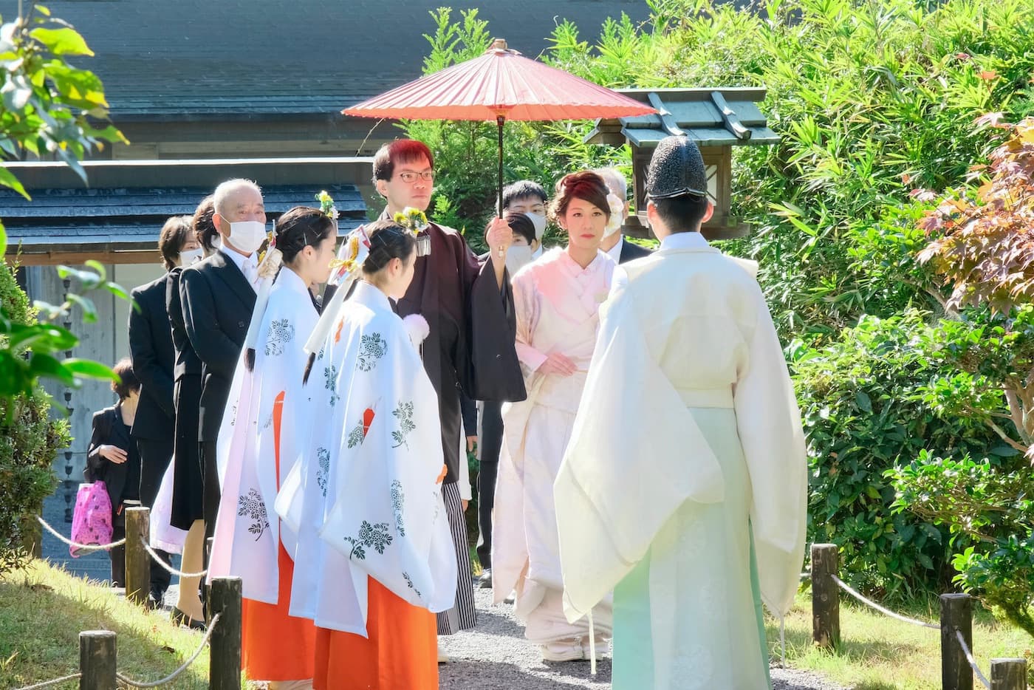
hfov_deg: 17.1
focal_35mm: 120
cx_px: 517
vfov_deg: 11.4
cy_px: 345
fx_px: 3447
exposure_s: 1/200
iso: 1600
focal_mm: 80
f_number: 10
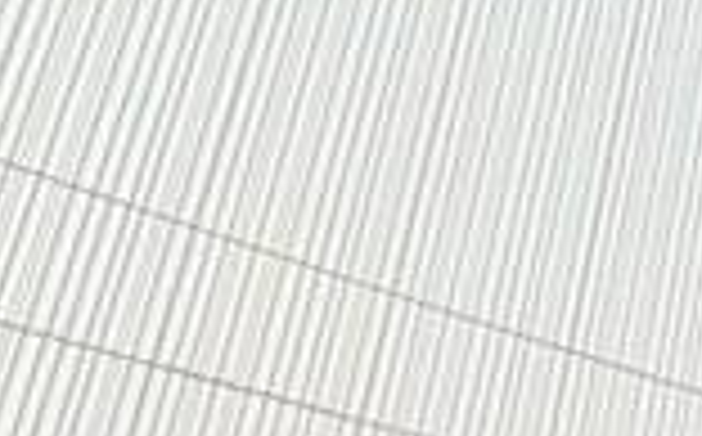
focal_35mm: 61
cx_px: 1422
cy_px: 1020
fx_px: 1165
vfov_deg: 14.6
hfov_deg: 19.0
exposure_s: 1/416
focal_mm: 2.22
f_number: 2.2
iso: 40
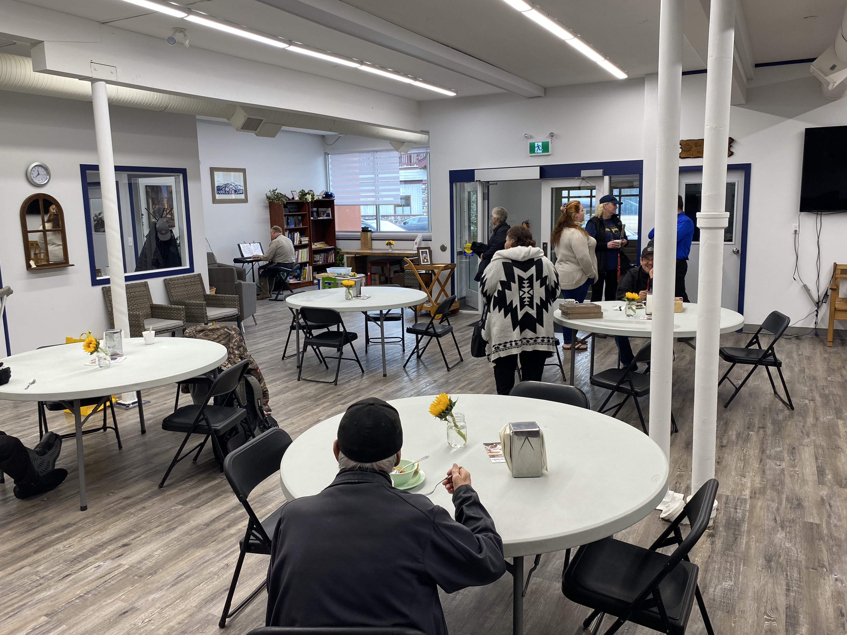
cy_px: 310
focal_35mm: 27
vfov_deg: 51.3
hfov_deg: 65.3
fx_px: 661
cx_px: 421
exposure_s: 1/120
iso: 80
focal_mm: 4.25
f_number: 1.8
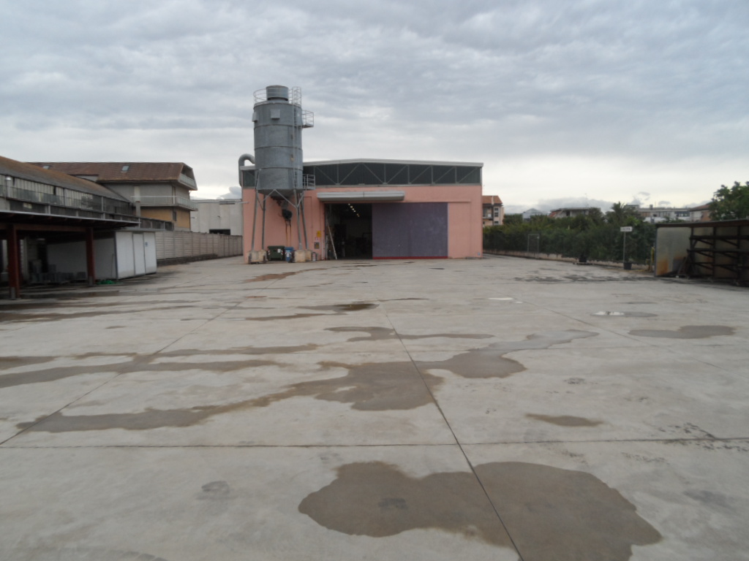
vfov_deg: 54.9
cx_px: 374
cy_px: 280
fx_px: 541
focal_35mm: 25
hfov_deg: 69.4
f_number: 2.5
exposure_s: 1/500
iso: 80
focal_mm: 4.5
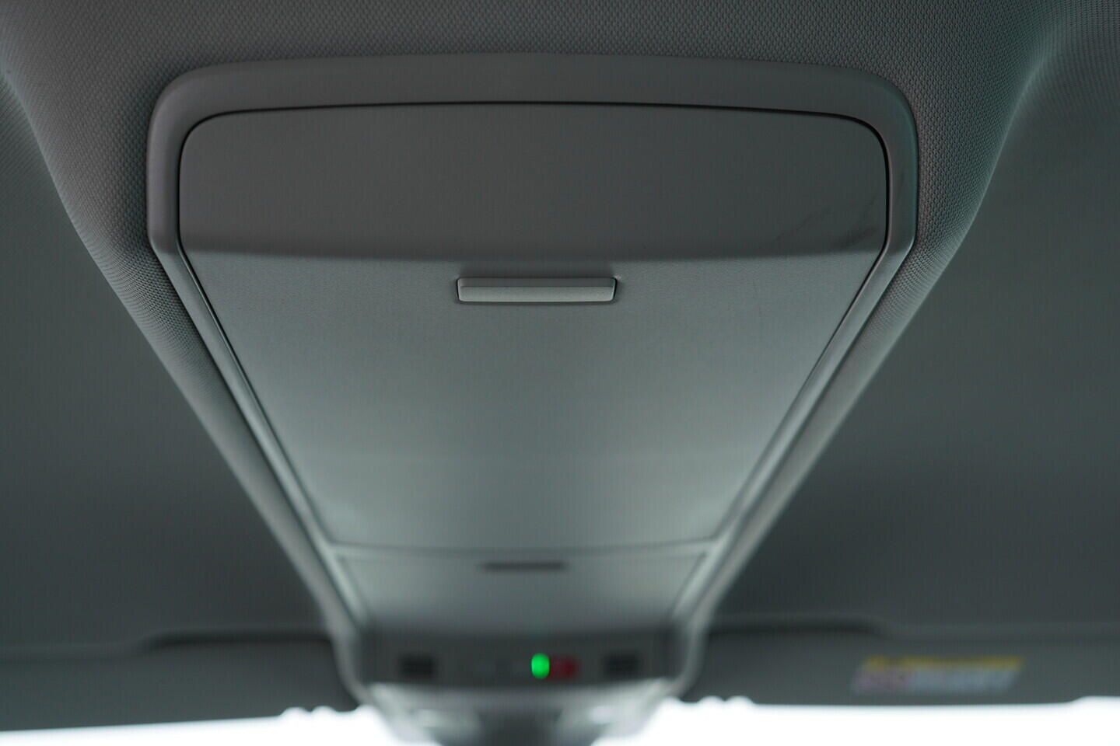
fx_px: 1120
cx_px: 560
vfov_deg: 36.9
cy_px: 373
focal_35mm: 36
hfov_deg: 53.1
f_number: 2.8
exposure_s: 1/40
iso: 160
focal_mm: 24
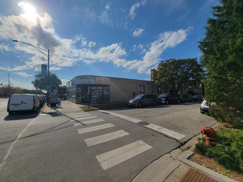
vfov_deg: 89.9
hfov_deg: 106.2
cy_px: 91
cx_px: 122
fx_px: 91
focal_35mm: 13
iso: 50
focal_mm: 2.2
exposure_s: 1/4629
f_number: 2.2
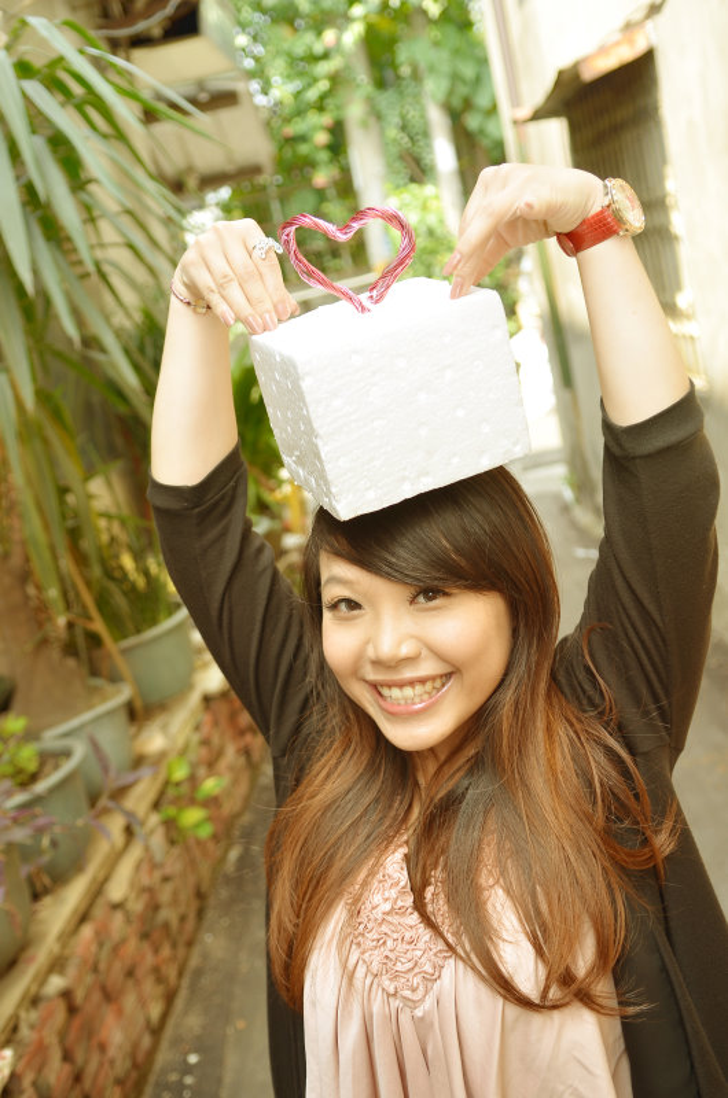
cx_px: 364
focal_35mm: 36
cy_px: 549
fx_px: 1097
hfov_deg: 36.7
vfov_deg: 53.2
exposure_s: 1/160
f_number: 3.2
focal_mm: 24
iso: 100
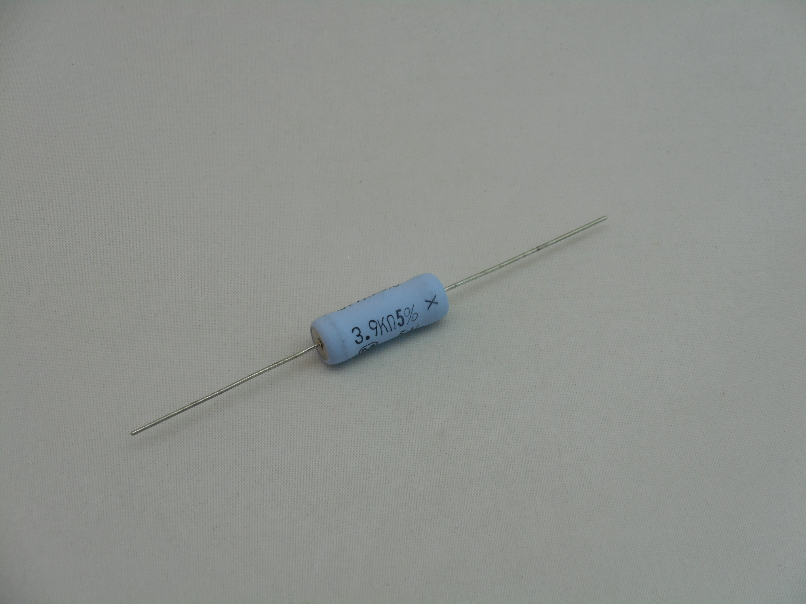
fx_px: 2072
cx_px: 403
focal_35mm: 89
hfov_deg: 22.0
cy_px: 302
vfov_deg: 16.6
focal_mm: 15.9
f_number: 5.6
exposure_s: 1/60
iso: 100
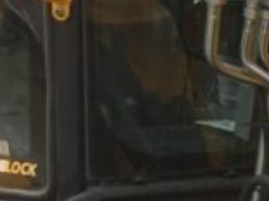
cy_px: 256
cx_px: 843
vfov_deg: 7.6
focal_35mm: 192
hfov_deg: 8.4
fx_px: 1491
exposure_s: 1/360
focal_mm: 3
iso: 16
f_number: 1.8
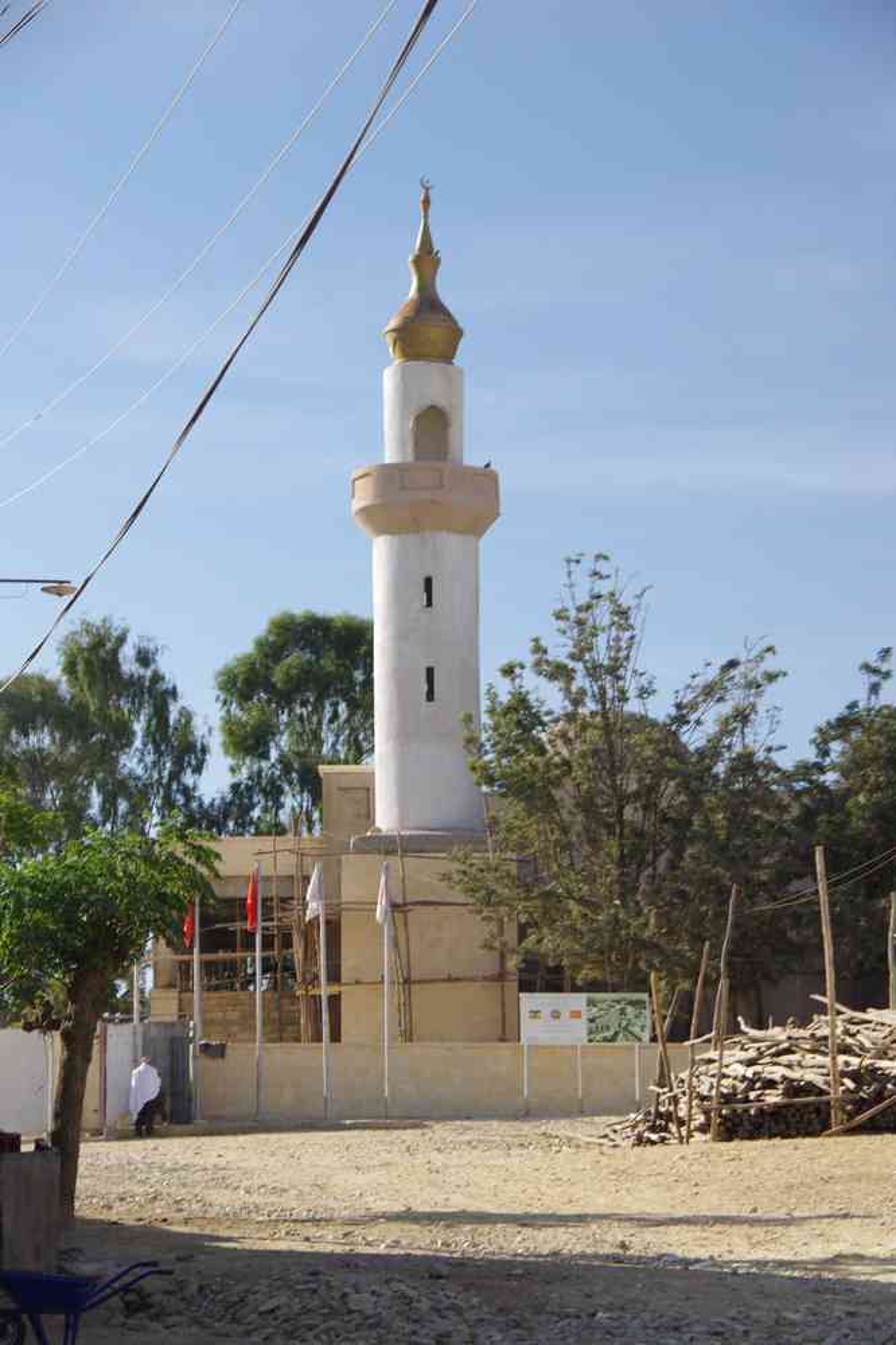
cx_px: 448
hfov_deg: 13.0
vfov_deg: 19.5
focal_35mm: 105
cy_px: 672
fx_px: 3920
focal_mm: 70
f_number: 9
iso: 200
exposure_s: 1/100
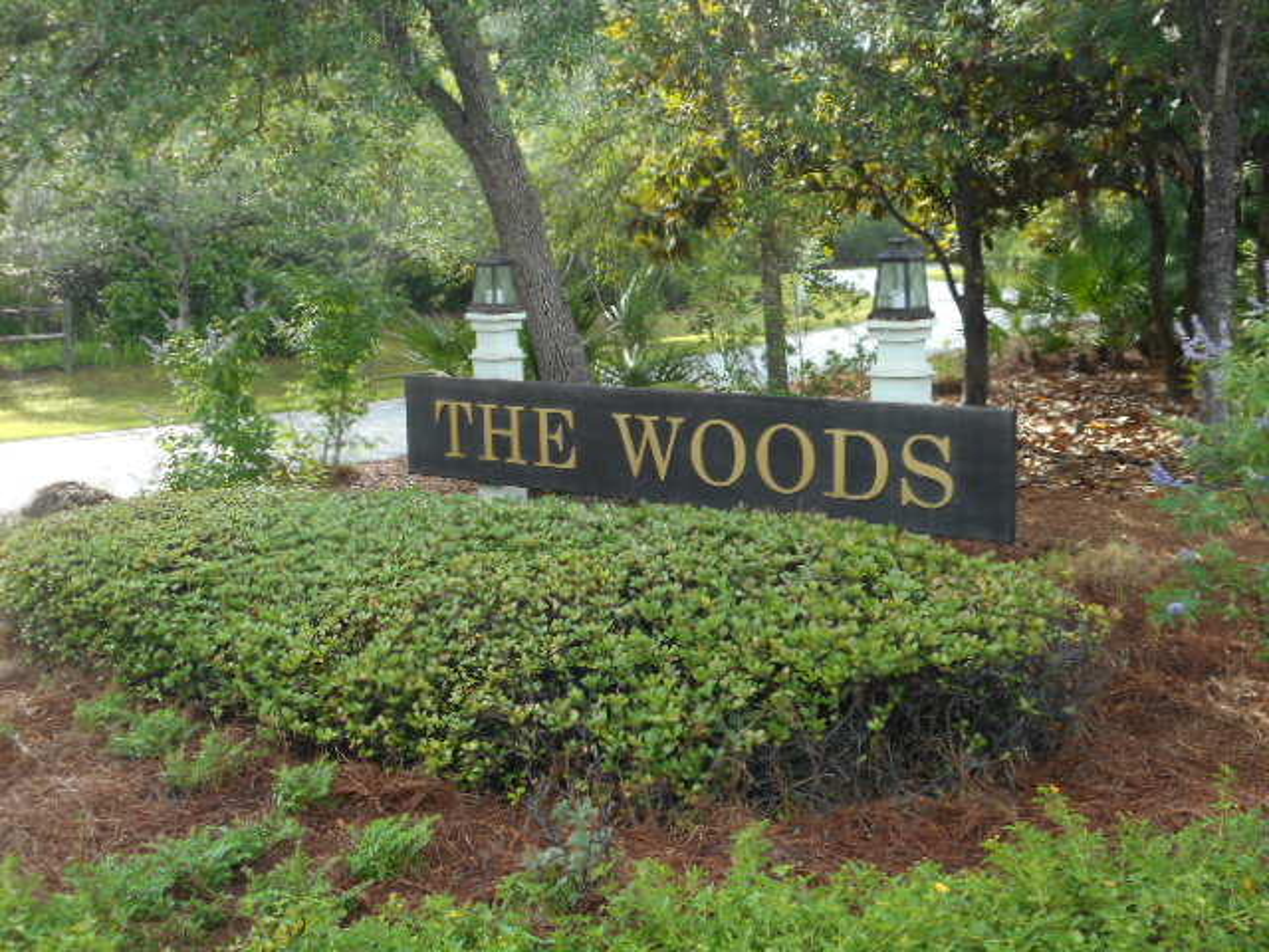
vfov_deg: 32.9
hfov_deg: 42.9
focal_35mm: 44
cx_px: 634
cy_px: 476
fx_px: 1613
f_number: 4.7
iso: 80
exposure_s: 1/30
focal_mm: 7.9
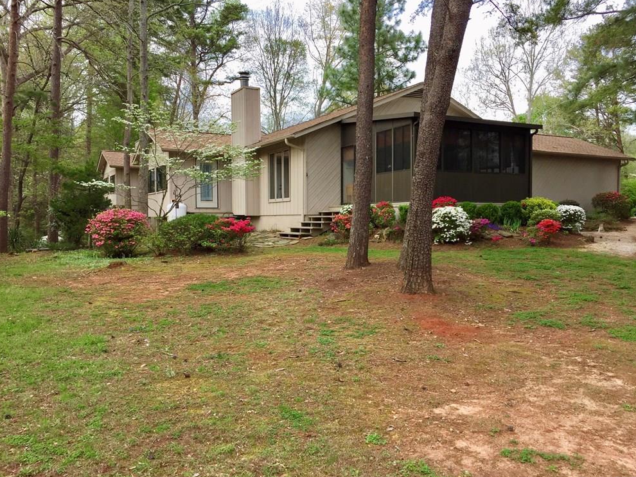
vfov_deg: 46.8
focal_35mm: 30
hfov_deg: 60.0
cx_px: 324
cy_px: 240
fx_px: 551
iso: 32
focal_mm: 4.15
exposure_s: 1/289
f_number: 2.2
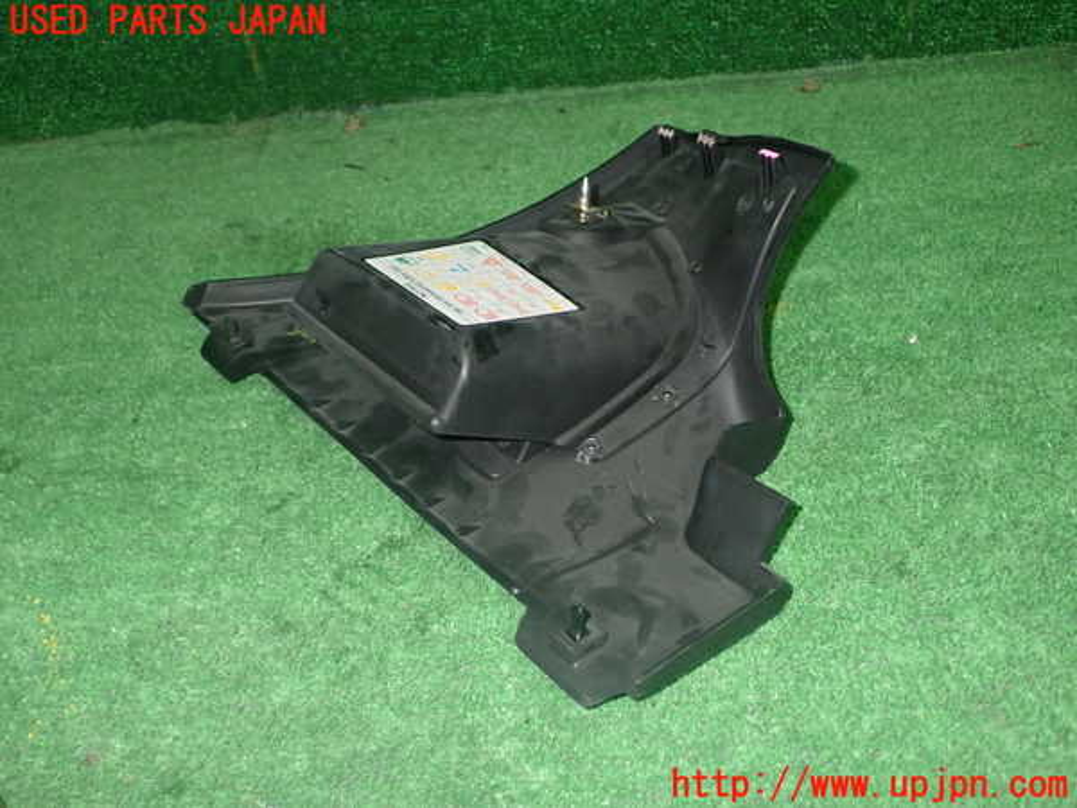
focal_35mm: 36
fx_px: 1120
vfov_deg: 39.7
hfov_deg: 51.4
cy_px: 404
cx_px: 538
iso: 500
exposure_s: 1/40
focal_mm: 6.37
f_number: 7.1
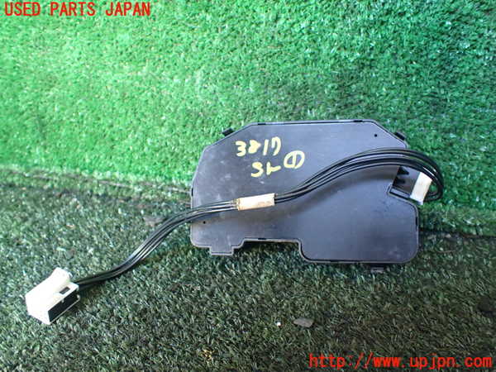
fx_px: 430
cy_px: 186
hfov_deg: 60.0
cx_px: 248
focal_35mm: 30
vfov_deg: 46.8
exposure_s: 1/50
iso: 800
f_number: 2.3
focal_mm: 5.4
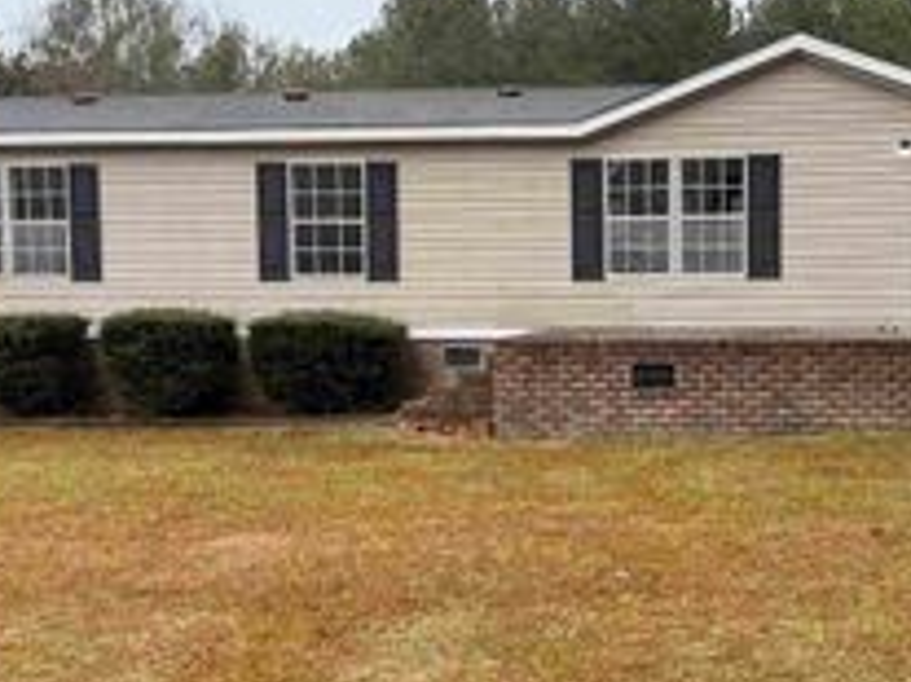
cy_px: 411
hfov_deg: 32.9
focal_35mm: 58
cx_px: 612
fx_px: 1526
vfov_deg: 25.2
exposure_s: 1/1855
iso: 100
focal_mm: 6.76
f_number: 1.78
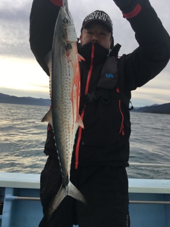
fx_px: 190
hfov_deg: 48.2
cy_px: 114
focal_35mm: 29
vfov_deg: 61.7
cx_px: 85
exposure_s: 1/674
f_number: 2.2
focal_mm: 4.15
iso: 25
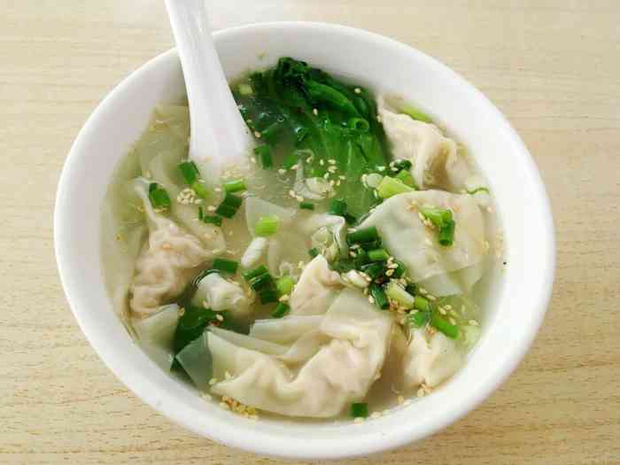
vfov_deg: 48.2
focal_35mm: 29
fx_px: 519
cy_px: 232
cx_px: 310
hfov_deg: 61.7
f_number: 2.2
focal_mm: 4.15
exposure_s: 1/33
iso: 64
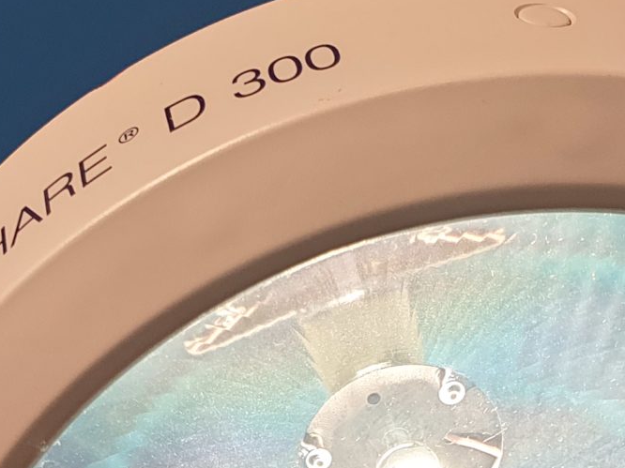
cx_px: 362
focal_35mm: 100
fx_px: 1805
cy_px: 640
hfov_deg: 19.6
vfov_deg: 14.1
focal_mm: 4.3
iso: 100
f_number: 2.4
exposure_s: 1/50
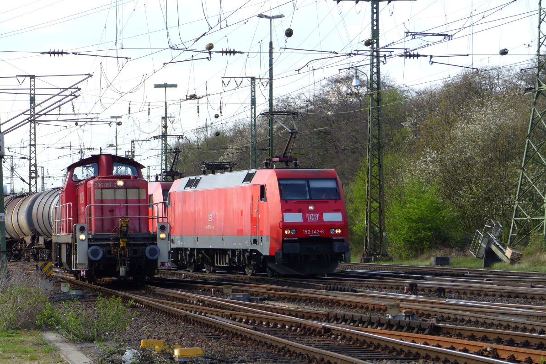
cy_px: 191
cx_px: 272
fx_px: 2457
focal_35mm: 162
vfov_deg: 8.5
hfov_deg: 12.7
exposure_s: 1/640
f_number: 2.8
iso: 100
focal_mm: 27.8
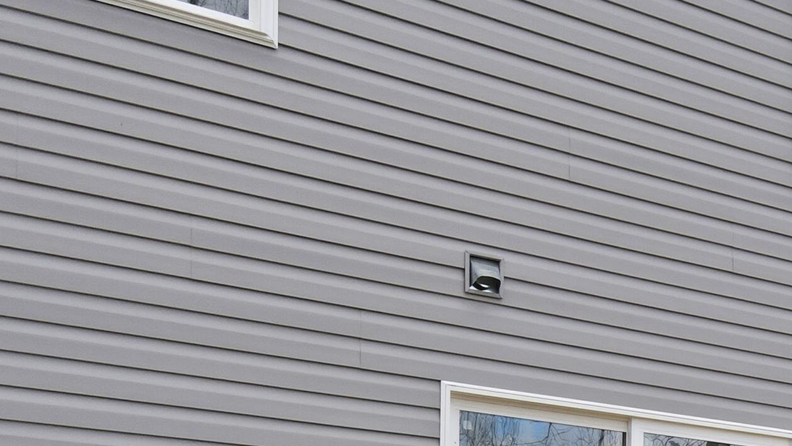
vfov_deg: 17.3
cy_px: 693
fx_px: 1302
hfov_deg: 30.0
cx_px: 890
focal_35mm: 62
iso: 110
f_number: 2.8
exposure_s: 1/320
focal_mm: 4.5
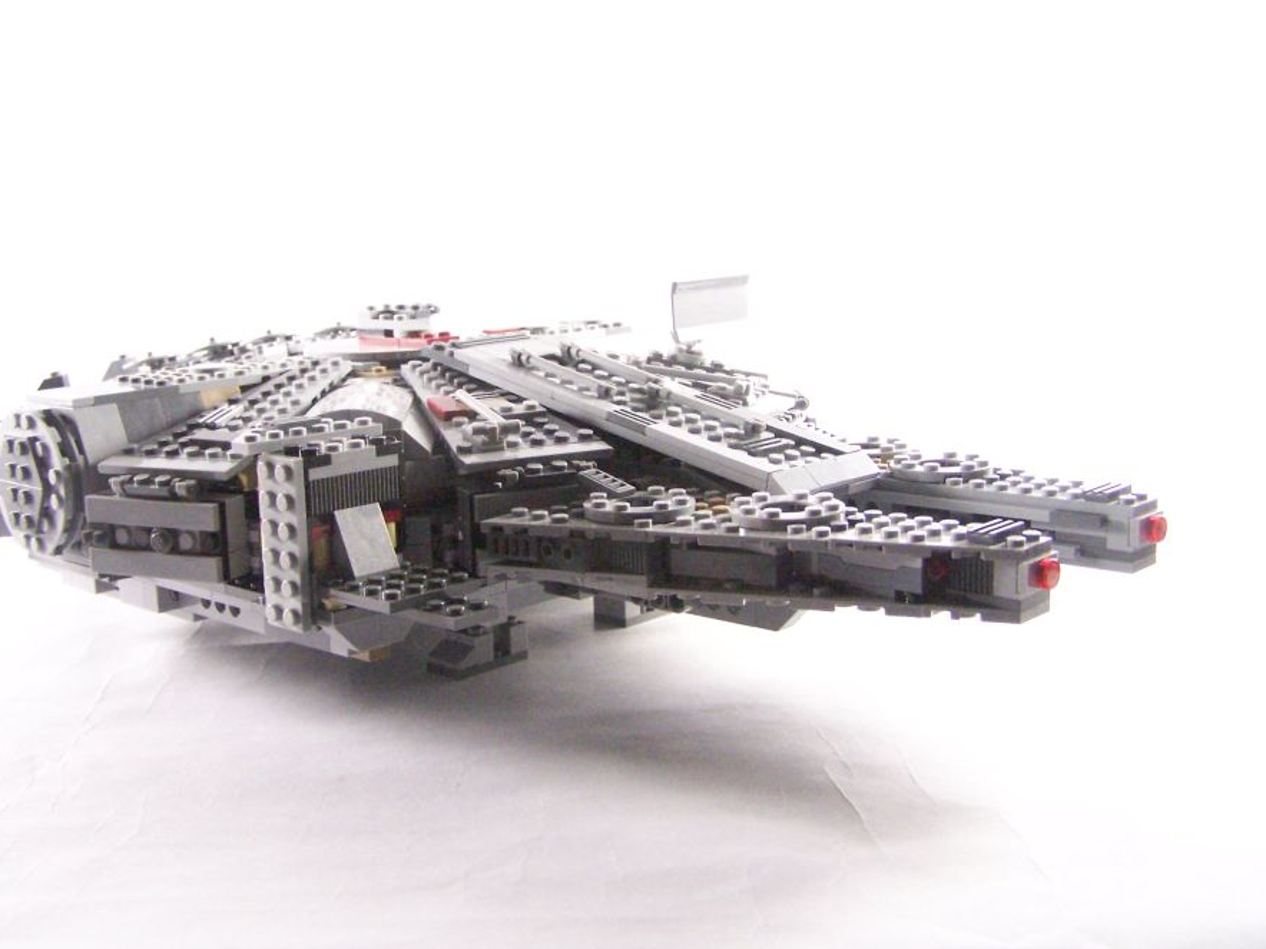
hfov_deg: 42.9
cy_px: 419
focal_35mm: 44
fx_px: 1609
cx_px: 576
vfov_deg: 32.8
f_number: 3.2
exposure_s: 1/45
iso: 400
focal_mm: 6.3
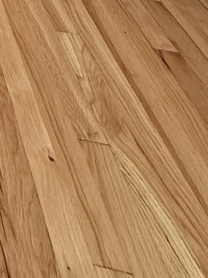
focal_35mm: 59
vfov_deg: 18.8
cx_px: -209
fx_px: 473
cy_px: -288
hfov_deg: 17.6
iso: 125
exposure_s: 1/120
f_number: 2.2
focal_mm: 2.22
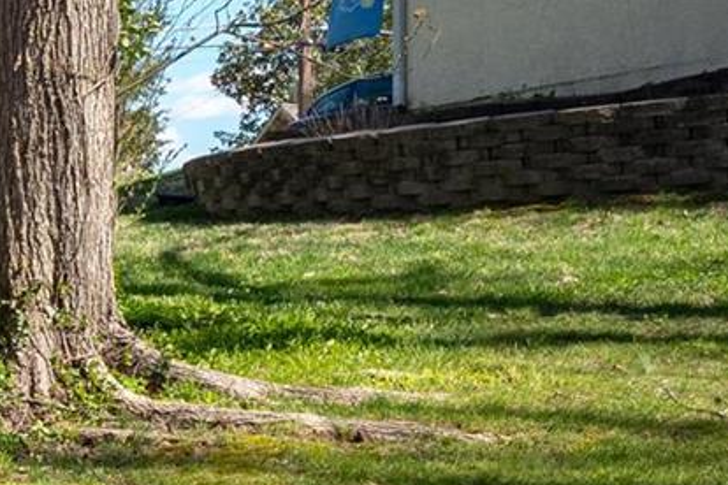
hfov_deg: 15.2
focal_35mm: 116
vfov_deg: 11.8
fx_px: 2346
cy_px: 401
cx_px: -596
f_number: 8
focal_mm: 15
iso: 400
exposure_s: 1/320
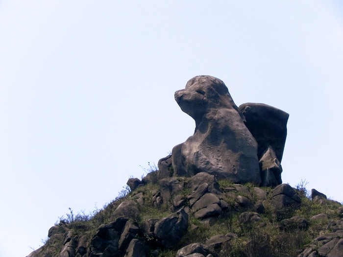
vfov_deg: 6.0
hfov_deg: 8.0
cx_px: 172
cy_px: 128
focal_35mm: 247
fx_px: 2447
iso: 160
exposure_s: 1/410
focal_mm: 44
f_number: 7.1
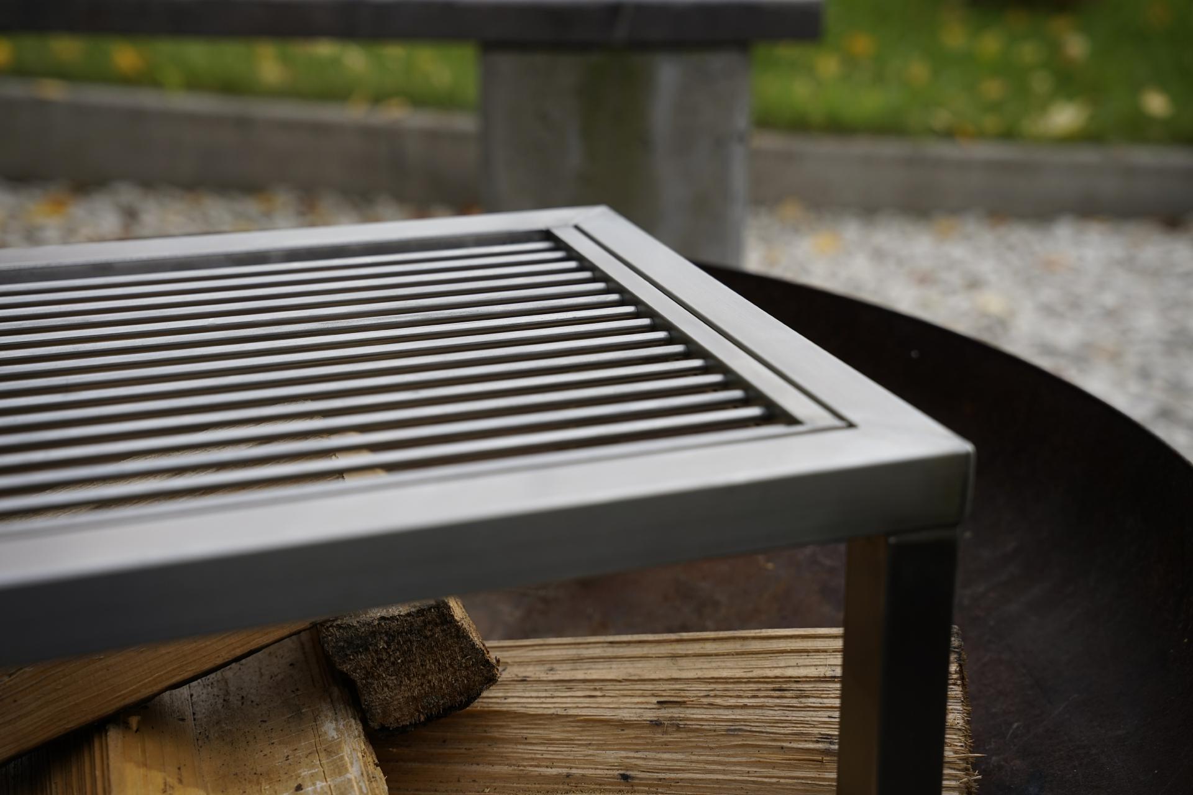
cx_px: 596
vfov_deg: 27.5
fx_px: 1627
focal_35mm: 49
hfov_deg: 40.3
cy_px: 398
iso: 100
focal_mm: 49.1
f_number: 3.5
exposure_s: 1/400
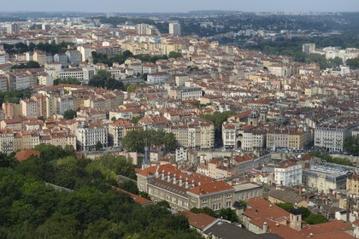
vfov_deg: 22.6
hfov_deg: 33.4
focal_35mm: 60
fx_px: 598
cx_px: 180
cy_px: 120
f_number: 10
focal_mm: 60
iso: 200
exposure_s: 1/250
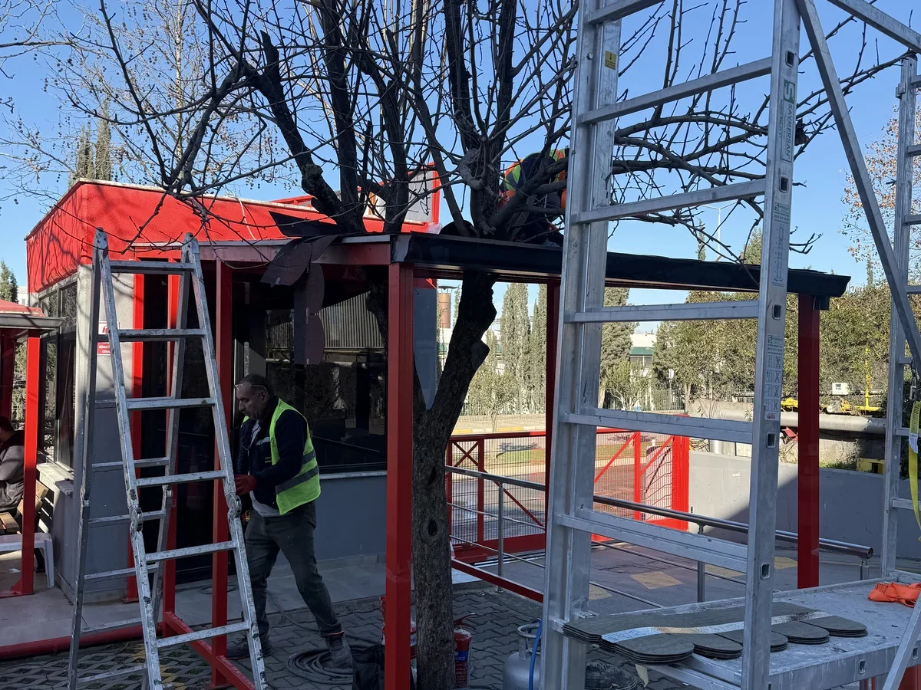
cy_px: 345
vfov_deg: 56.8
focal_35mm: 24
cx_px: 460
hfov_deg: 71.6
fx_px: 639
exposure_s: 1/1653
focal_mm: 6.76
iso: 80
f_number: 1.78
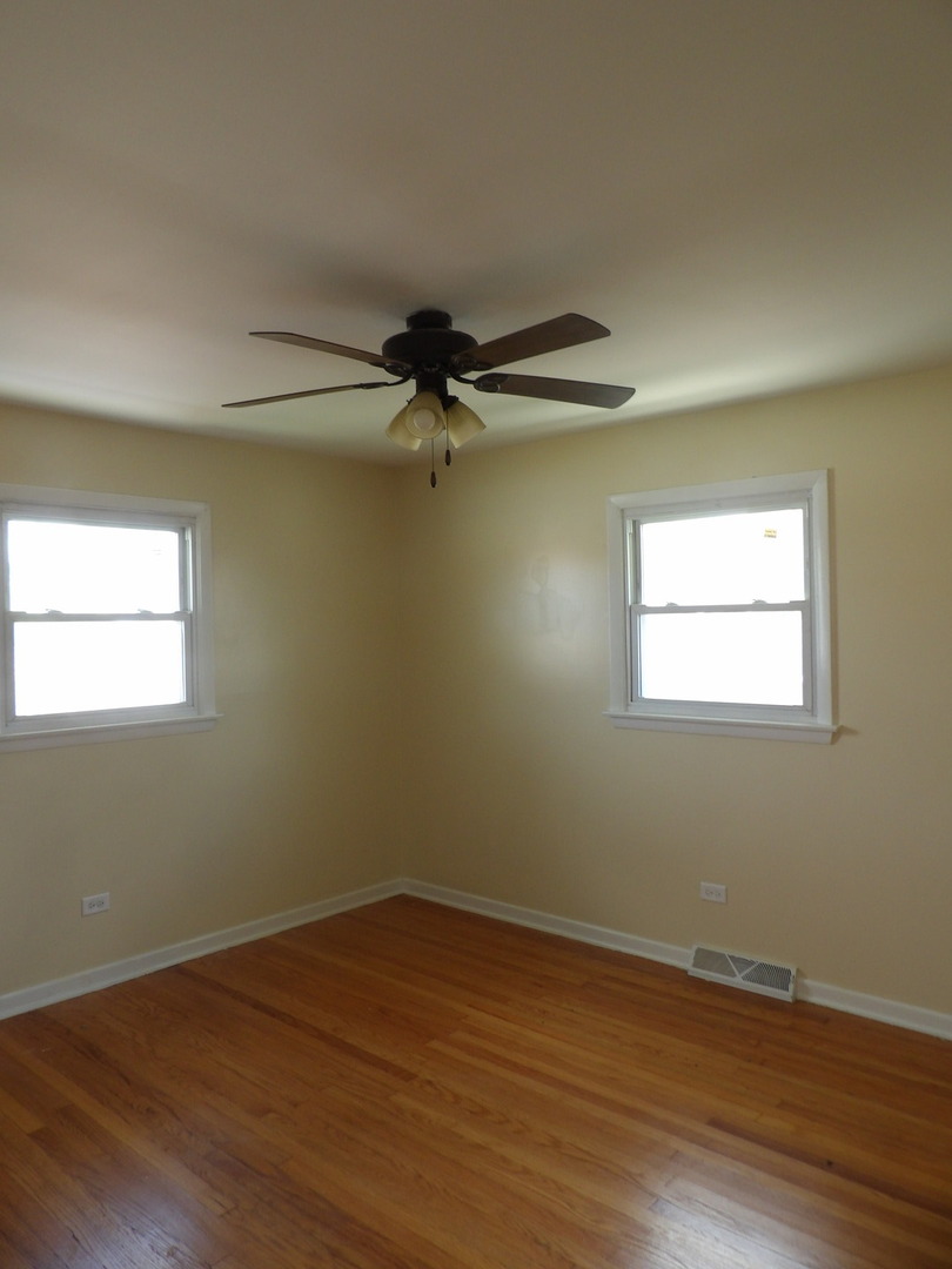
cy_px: 634
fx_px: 880
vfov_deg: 71.6
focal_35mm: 24
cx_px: 476
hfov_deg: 56.8
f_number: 3.2
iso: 147
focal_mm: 4.3
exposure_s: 1/33
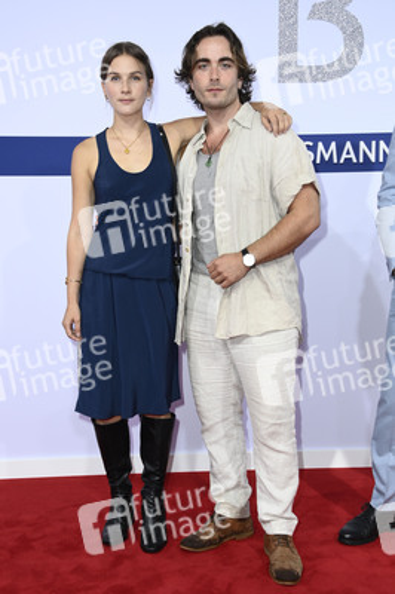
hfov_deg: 29.8
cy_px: 297
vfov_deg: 43.6
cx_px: 198
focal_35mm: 45
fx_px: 742
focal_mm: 45
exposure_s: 1/200
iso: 800
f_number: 5.6
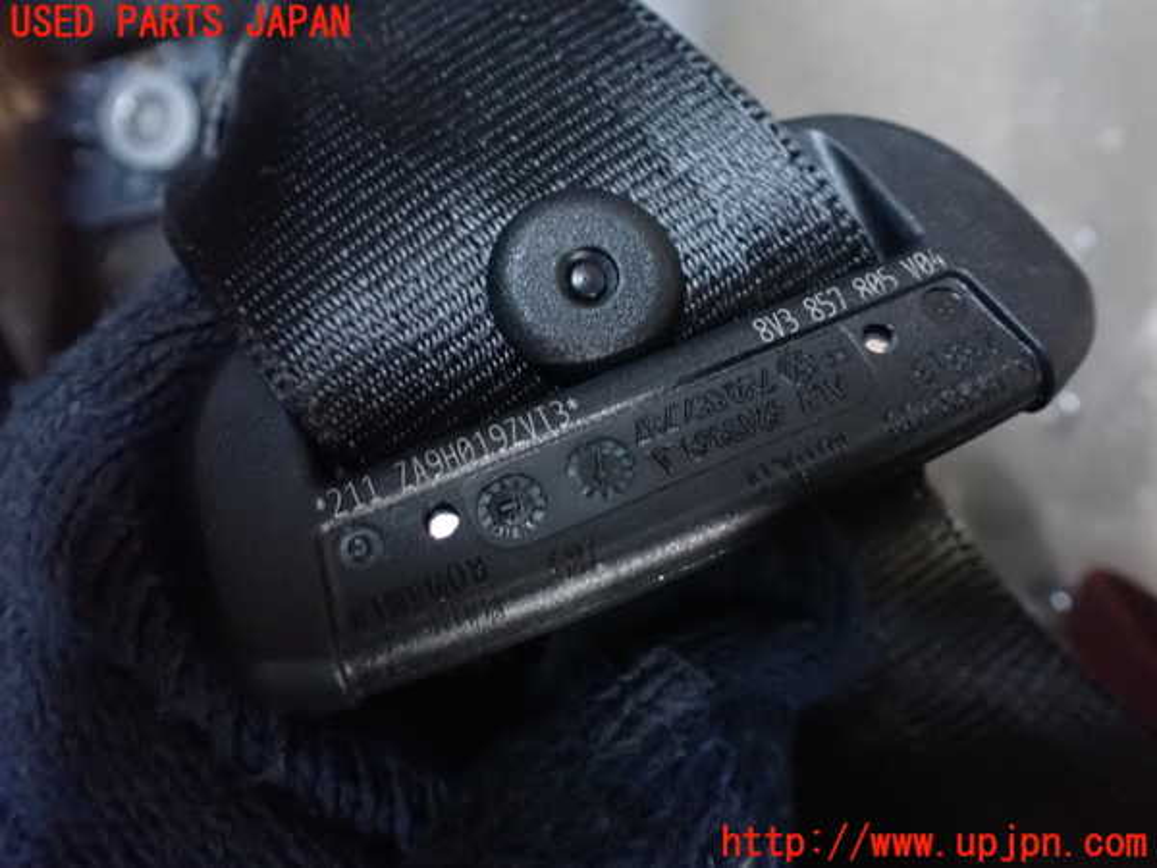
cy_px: 434
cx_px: 578
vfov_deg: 46.8
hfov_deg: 60.0
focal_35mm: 30
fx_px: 1003
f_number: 2.3
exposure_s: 1/13
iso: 1600
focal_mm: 5.4
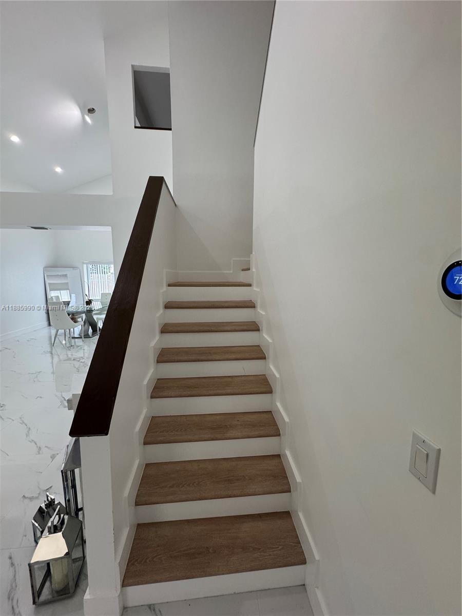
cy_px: 308
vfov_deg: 102.1
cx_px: 231
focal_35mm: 14
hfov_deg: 85.7
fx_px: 249
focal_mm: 2.22
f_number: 2.2
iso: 200
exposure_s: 1/120
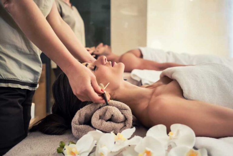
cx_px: 116
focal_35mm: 35
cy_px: 78
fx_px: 227
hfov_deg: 54.4
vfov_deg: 37.9
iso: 1250
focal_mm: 35
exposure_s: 1/100
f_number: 3.5
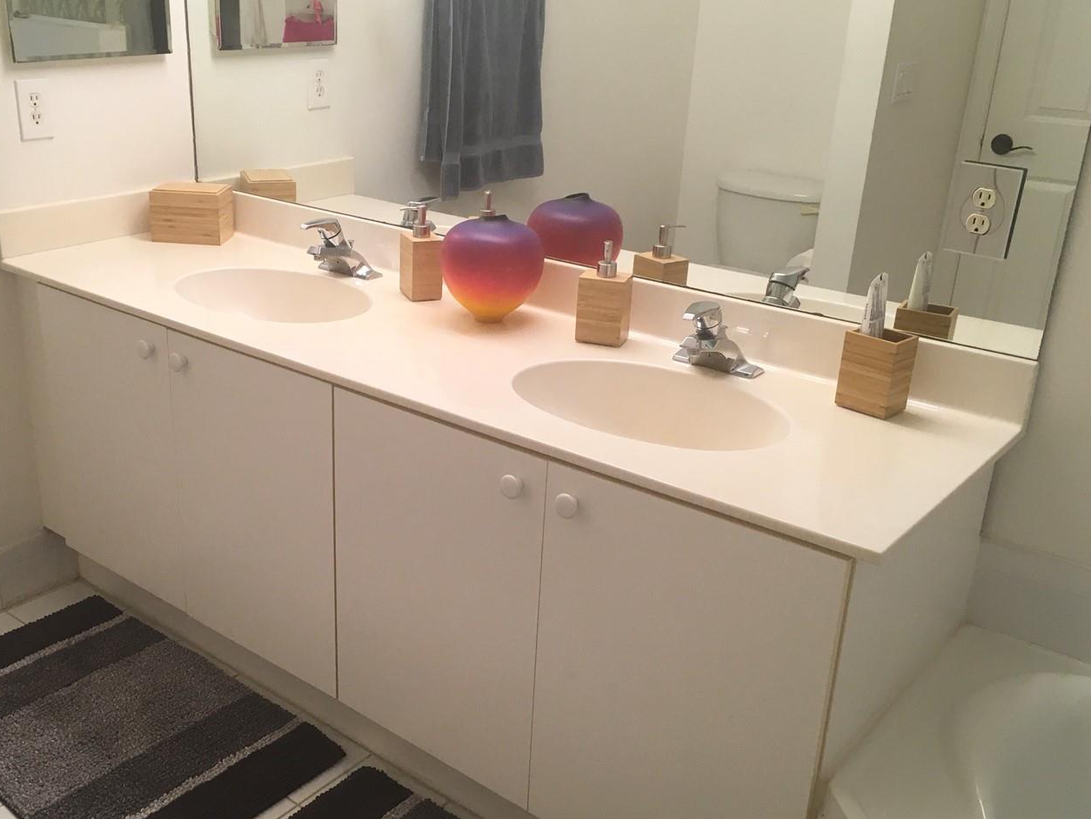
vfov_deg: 38.7
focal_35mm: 37
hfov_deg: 49.8
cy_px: 426
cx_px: 439
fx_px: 1166
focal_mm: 4.15
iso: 32
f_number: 2.2
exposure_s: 1/30
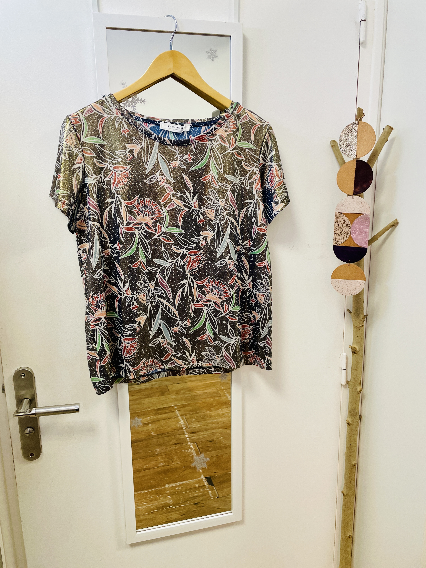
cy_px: 284
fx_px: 427
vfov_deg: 67.3
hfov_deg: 53.1
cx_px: 213
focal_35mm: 26
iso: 125
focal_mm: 4.2
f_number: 1.6
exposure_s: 1/100
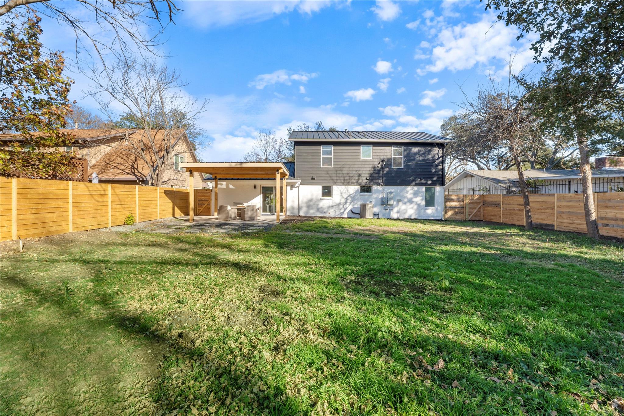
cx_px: 312
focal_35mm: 15
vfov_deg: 77.3
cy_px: 208
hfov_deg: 100.4
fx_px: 260
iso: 250
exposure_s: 1/100
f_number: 11
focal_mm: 10
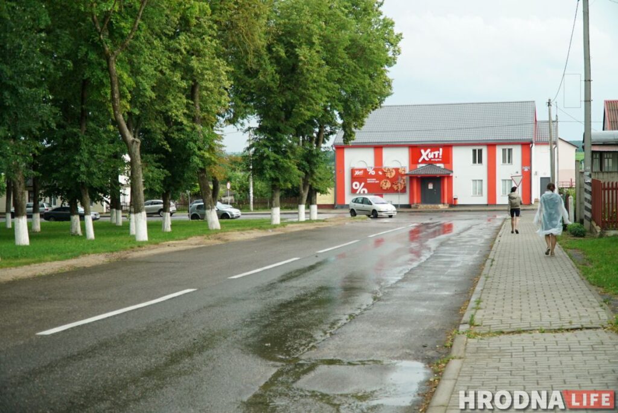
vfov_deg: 28.1
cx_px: 309
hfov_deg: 41.1
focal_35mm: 48
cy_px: 206
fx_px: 824
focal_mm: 32
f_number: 4.5
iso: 400
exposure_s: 1/250
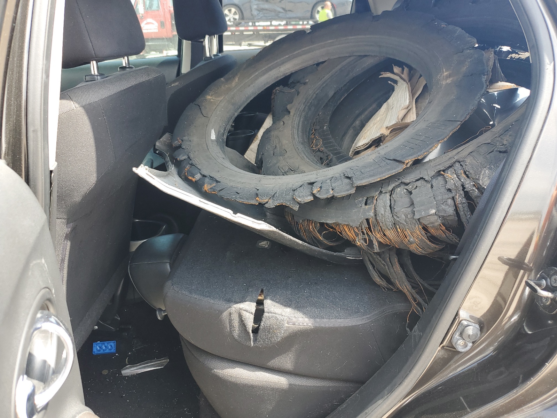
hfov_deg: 67.3
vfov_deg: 53.1
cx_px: 278
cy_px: 209
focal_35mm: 26
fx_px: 418
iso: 50
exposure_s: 1/196
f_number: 1.5
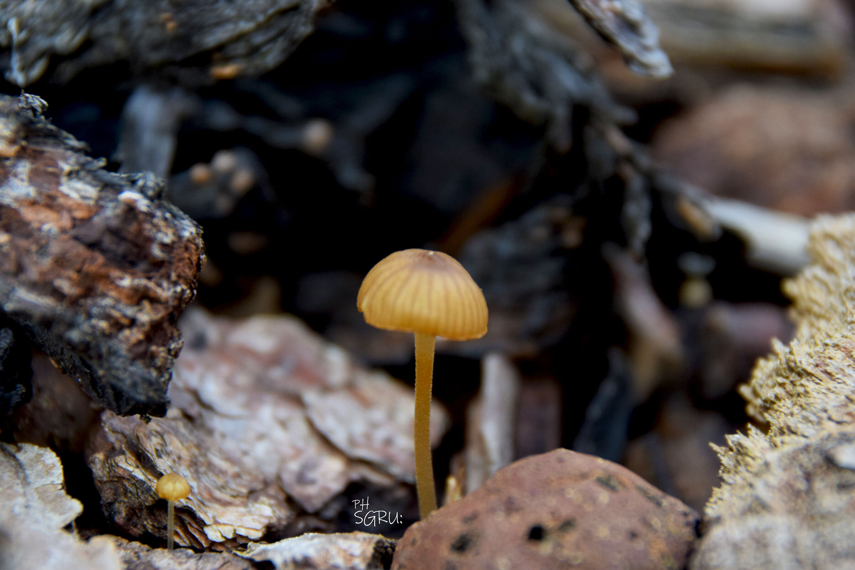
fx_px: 4987
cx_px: 428
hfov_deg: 9.8
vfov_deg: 6.5
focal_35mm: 210
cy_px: 285
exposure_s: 1/125
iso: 800
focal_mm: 140
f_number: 9
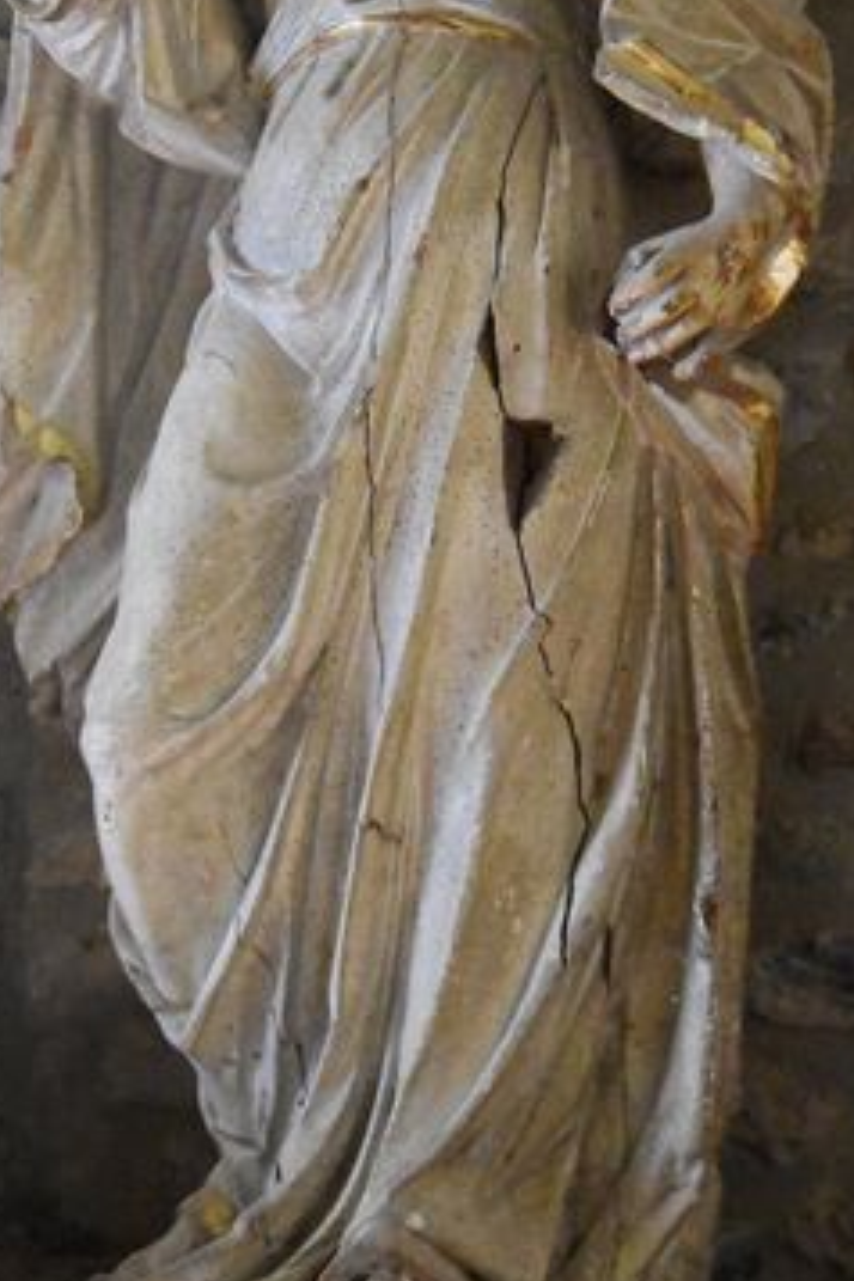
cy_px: 492
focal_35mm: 53
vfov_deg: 37.3
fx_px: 1886
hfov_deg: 25.5
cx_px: 468
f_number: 3.5
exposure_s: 1/60
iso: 11400
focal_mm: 18
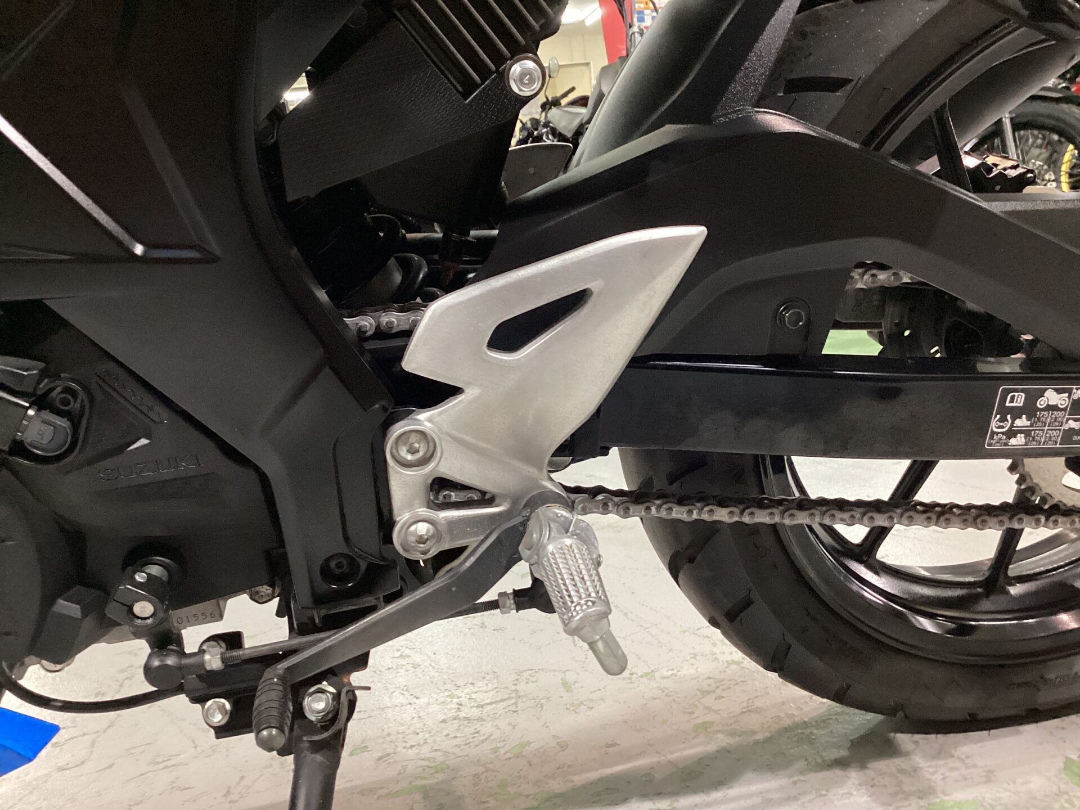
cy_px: 405
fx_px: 967
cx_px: 540
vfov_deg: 45.4
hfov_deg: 58.4
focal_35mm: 31
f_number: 2.4
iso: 250
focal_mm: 3.3
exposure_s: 1/60
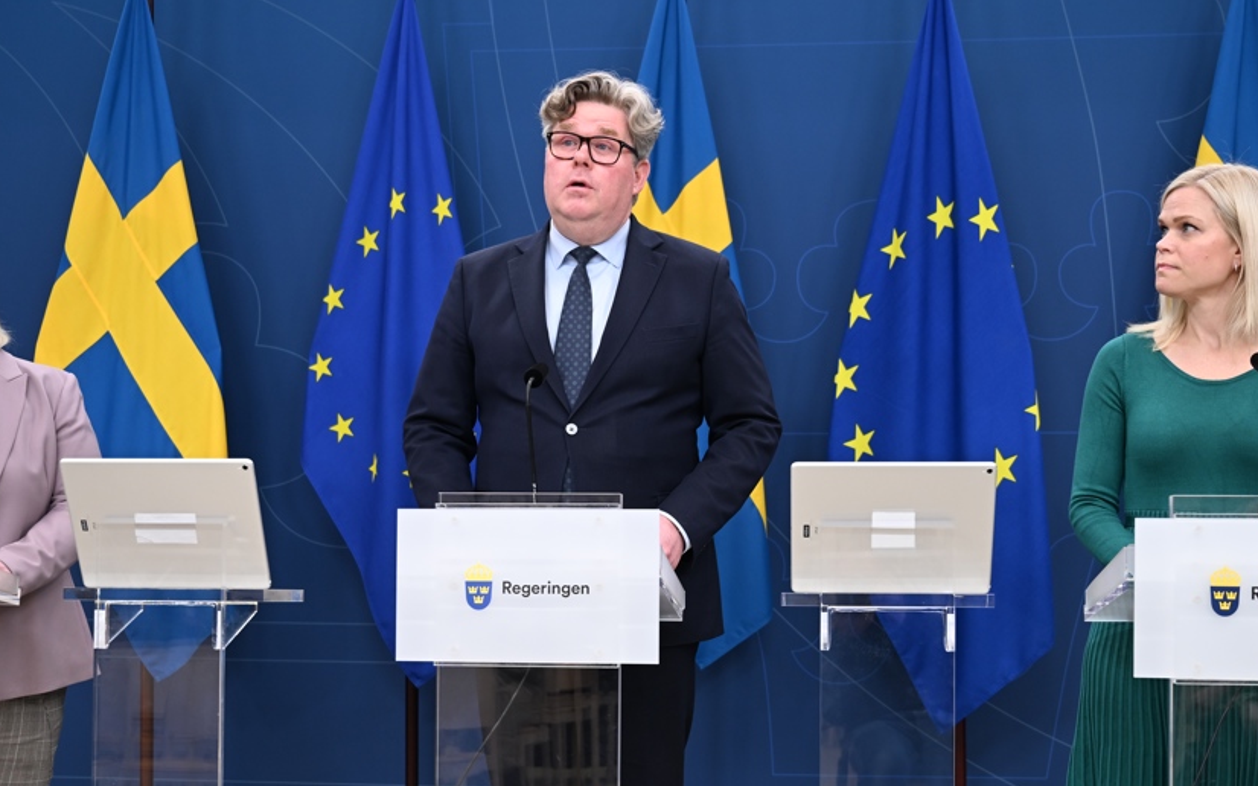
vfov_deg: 27.2
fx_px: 1611
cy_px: 542
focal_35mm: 47
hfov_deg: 42.6
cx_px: 666
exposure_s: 1/160
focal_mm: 28
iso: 500
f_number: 2.8
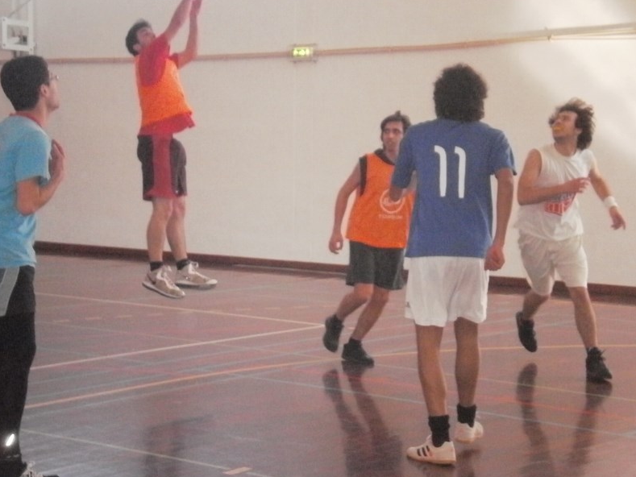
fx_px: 1360
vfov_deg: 19.9
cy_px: 239
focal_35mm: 74
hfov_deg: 26.3
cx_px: 319
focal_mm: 12.95
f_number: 4.8
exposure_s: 1/250
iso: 1600
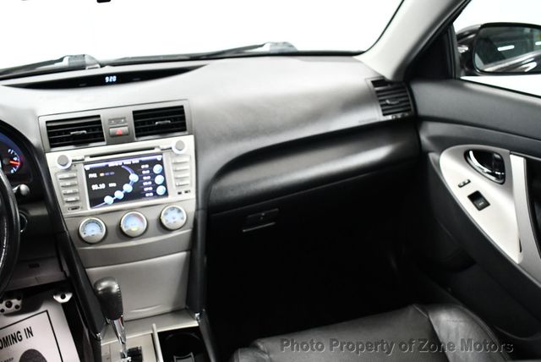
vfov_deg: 36.9
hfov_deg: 53.1
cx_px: 270
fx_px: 541
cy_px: 181
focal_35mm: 36
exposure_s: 1/60
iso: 3200
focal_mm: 18
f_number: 3.5
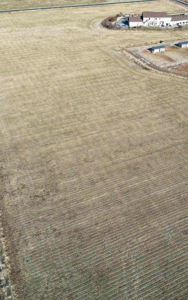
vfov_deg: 56.7
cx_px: 107
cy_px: 150
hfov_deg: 37.2
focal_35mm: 34
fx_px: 279
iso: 100
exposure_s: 1/2000
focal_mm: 6.72
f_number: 1.7
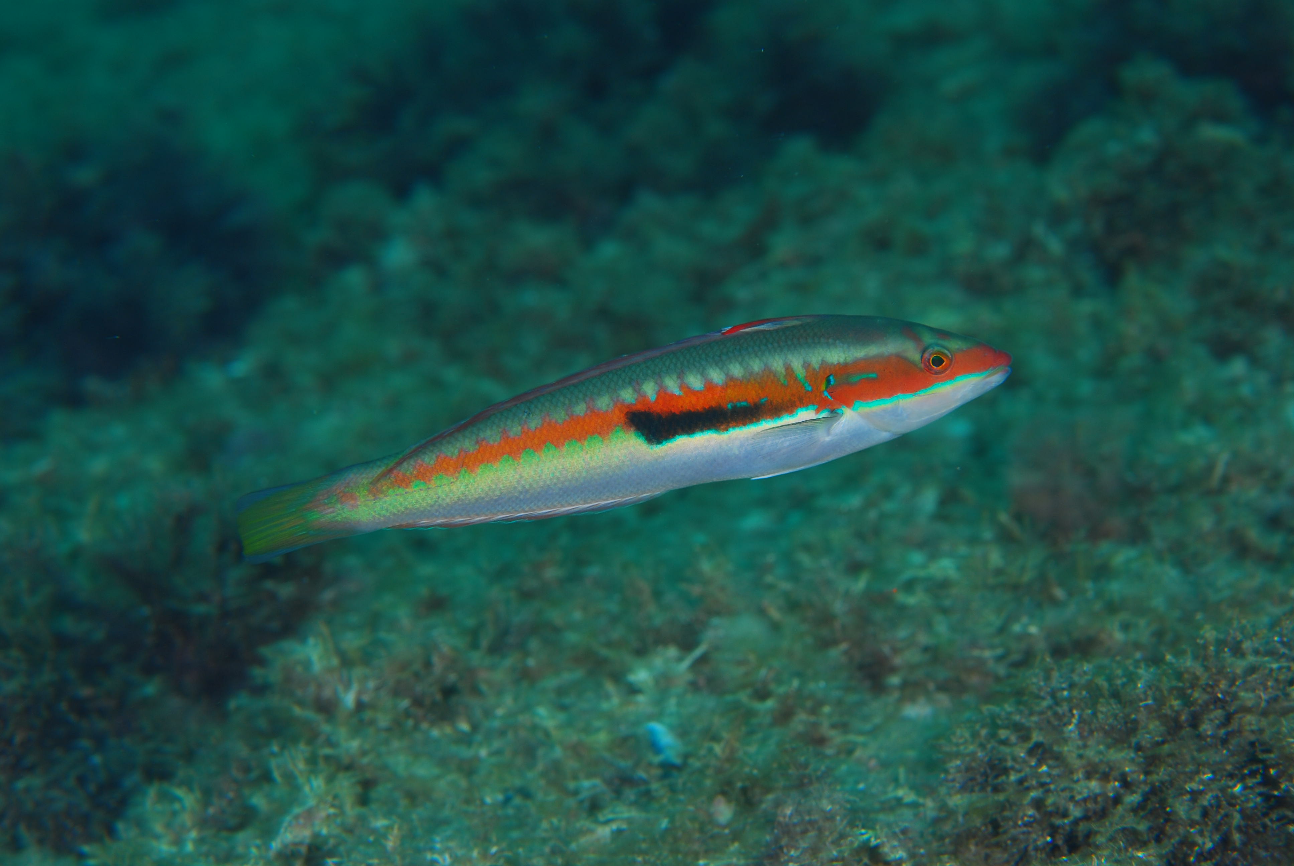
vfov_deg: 15.2
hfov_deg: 22.6
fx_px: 3239
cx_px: 647
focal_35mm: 90
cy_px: 433
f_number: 8
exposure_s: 1/100
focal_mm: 60
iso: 100
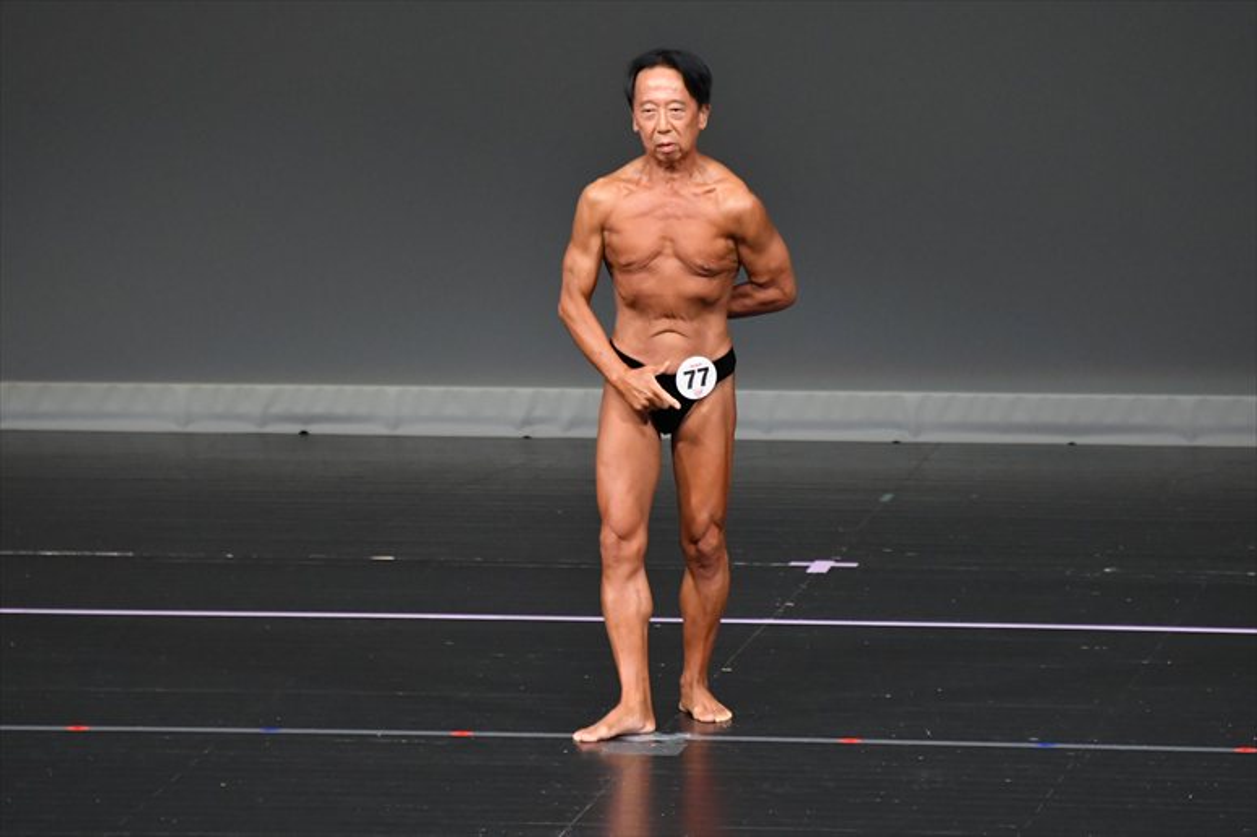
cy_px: 418
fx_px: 13088
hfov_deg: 5.5
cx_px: 628
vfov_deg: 3.7
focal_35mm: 375
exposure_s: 1/400
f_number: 5.6
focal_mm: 250
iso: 4000
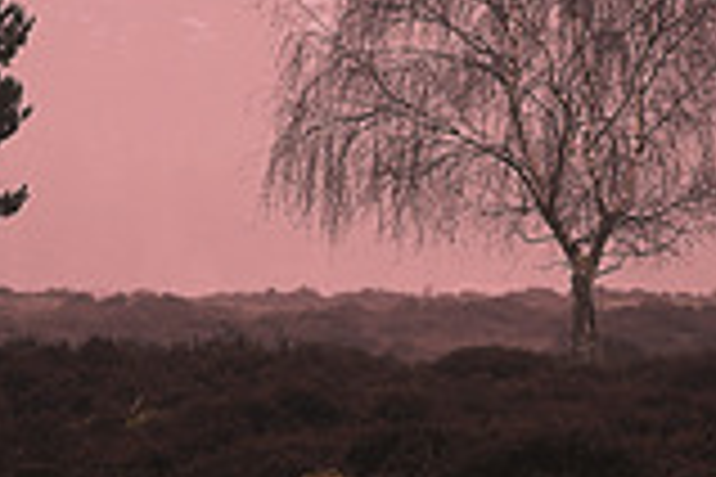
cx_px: 324
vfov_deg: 1.8
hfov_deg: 2.7
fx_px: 15015
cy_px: 344
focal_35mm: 755
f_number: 4
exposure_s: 1/250
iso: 250
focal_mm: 200
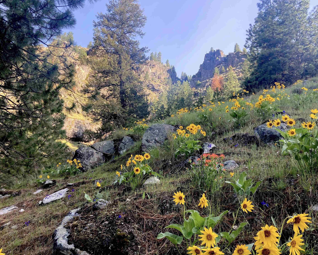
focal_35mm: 30
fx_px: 282
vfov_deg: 48.5
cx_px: 166
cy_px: 127
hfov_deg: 58.7
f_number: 1.8
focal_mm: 3.99
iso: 20
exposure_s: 1/201
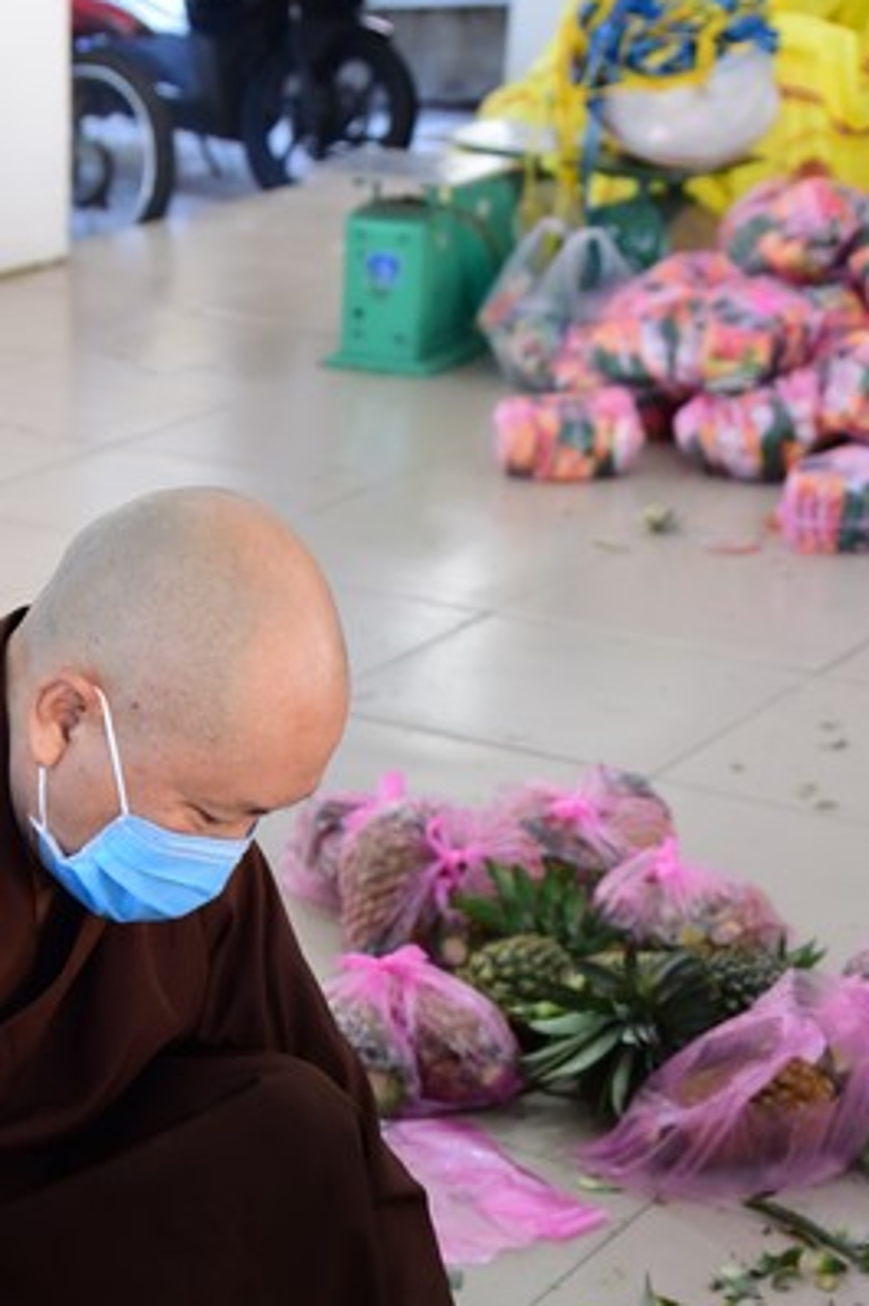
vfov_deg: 23.7
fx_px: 3080
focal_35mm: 85
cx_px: 187
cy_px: 991
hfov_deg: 16.0
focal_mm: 52
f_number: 5
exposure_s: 1/60
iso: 1600
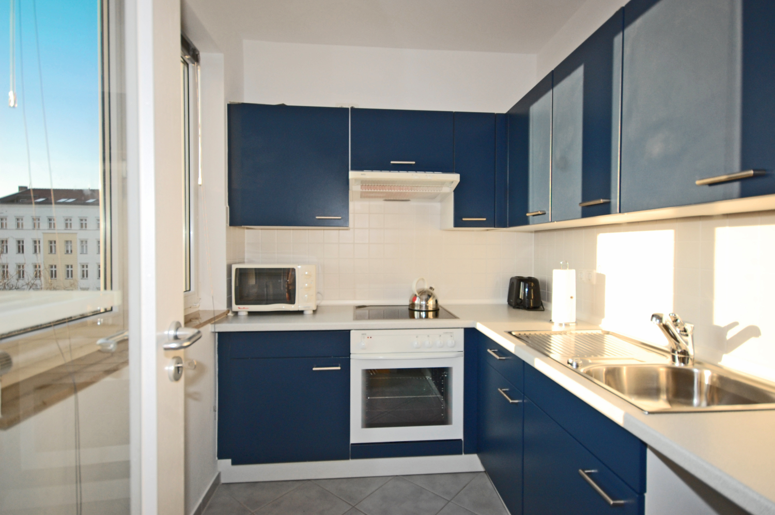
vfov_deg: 67.3
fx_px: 387
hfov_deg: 90.1
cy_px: 258
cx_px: 388
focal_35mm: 18
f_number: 4.5
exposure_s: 1/320
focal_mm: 12
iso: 400
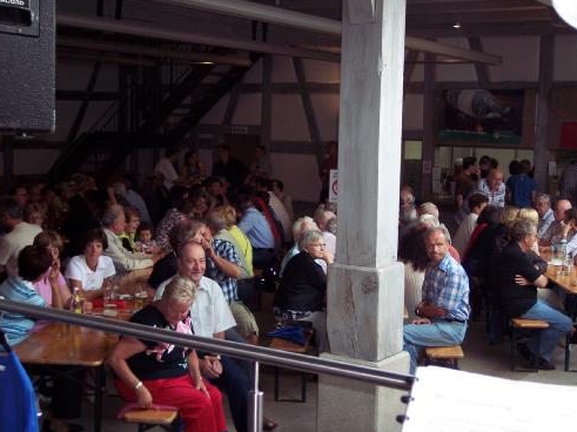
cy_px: 214
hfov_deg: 36.2
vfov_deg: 27.5
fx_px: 883
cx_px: 287
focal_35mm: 53
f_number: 3.4
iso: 140
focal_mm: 10.7
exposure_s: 1/60
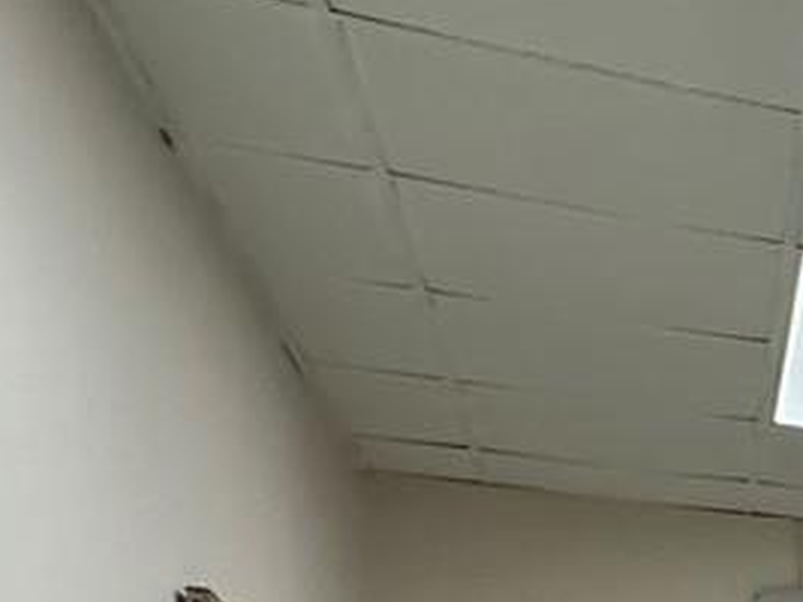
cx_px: 1844
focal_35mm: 84
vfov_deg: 15.5
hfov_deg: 15.3
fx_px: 1948
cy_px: 1023
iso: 125
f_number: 2.2
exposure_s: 1/120
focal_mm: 2.22
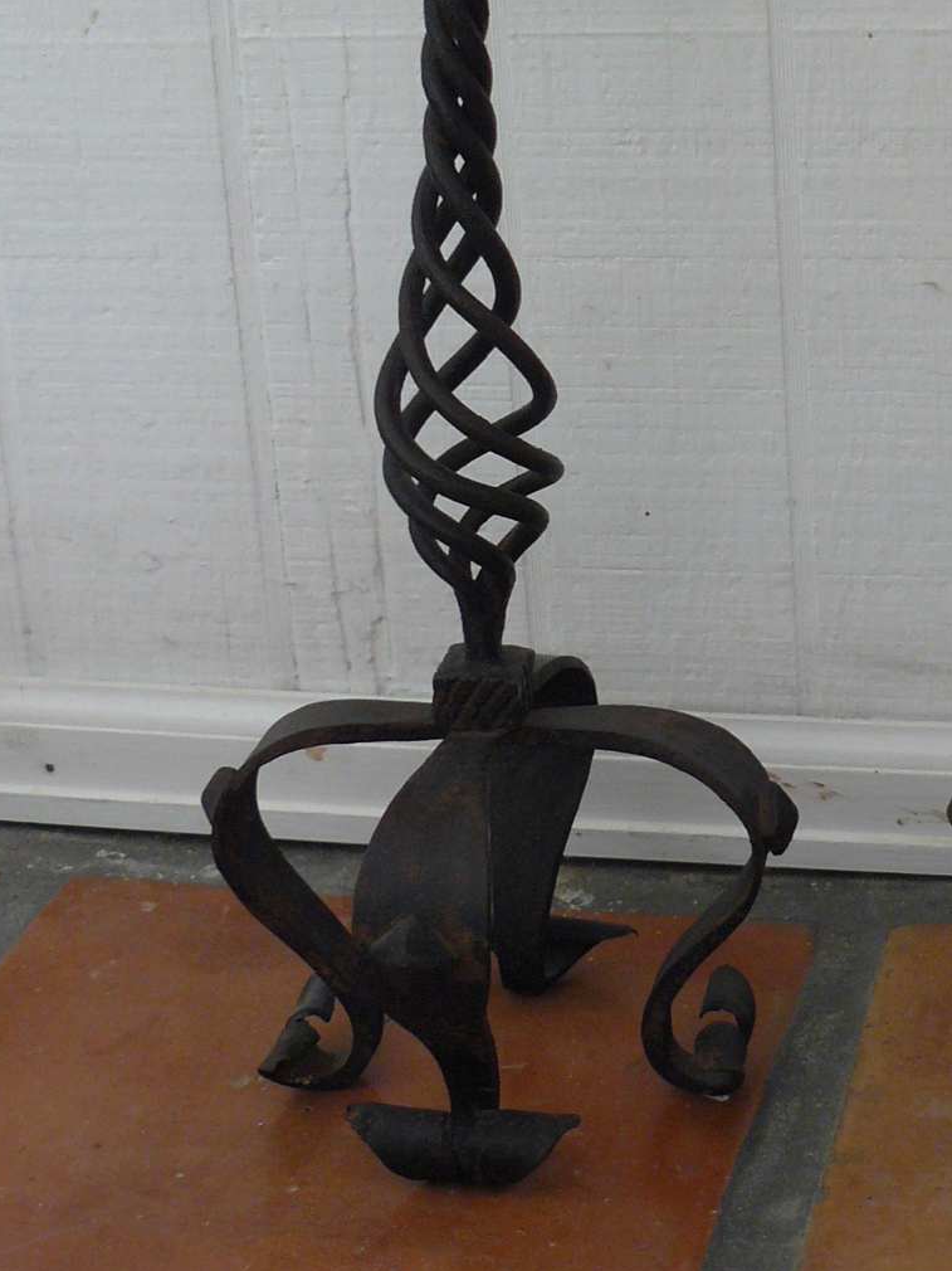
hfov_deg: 19.9
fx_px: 2678
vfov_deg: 26.2
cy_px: 259
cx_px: 814
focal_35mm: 73
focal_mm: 6
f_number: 2.8
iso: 125
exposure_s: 1/30
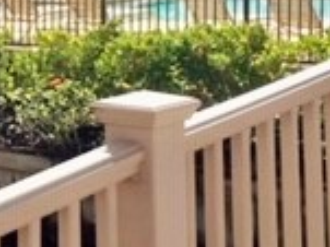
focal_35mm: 123
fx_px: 1172
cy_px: 20
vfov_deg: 11.9
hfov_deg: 15.3
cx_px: -96
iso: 32
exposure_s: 1/3049
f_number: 2.2
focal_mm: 4.15
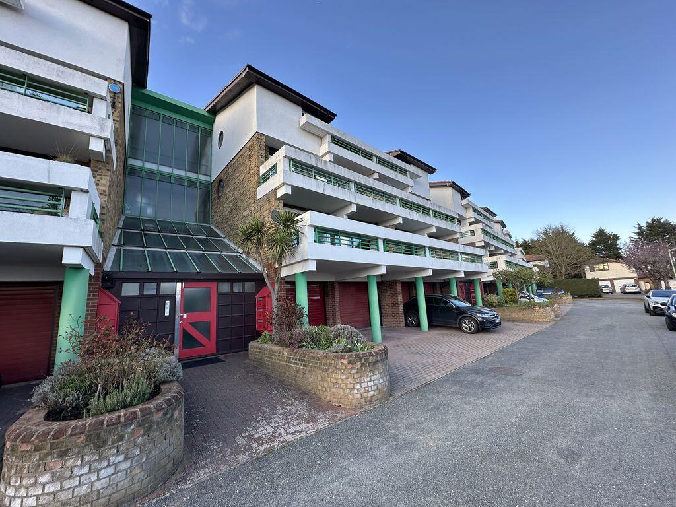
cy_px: 254
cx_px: 338
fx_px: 273
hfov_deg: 102.1
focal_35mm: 14
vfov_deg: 85.7
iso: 40
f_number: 2.2
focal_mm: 2.22
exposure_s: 1/306
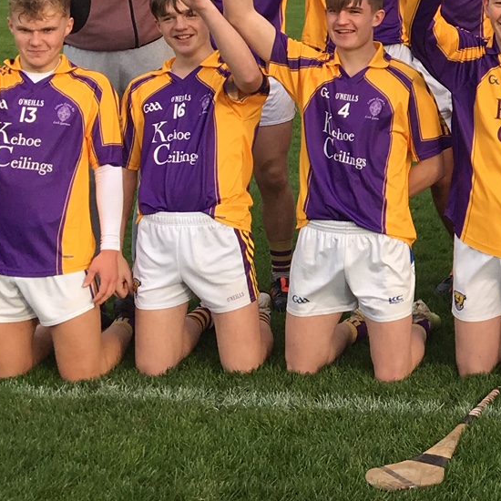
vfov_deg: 18.2
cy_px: 53
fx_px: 1539
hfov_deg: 17.2
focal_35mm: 94
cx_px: 686
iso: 25
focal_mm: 4.15
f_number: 2.2
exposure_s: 1/373
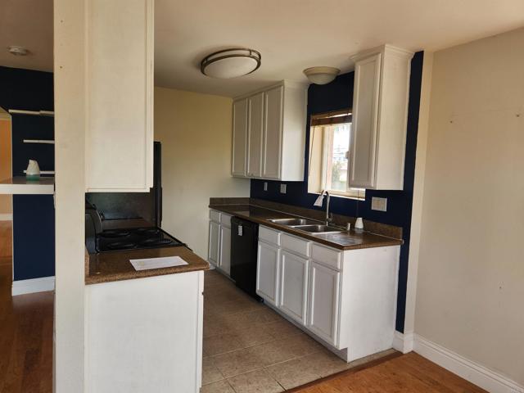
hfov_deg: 73.9
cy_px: 196
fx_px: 348
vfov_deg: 58.9
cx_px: 262
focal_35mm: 23
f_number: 1.8
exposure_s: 1/180
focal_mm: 5.4
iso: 64
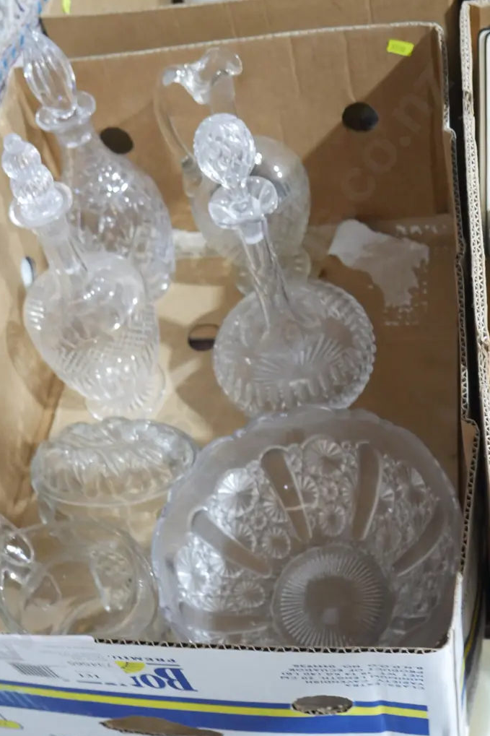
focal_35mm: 46
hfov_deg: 29.2
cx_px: 219
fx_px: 939
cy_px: 369
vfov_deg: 42.8
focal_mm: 22
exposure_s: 1/40
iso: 3200
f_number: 4.7
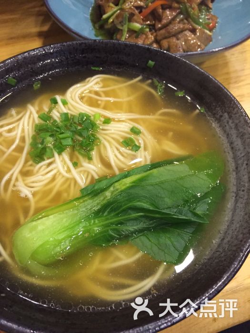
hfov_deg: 48.2
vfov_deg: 61.7
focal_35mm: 29
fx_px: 279
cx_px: 125
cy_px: 166
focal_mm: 4.15
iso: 320
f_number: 2.2
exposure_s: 1/33
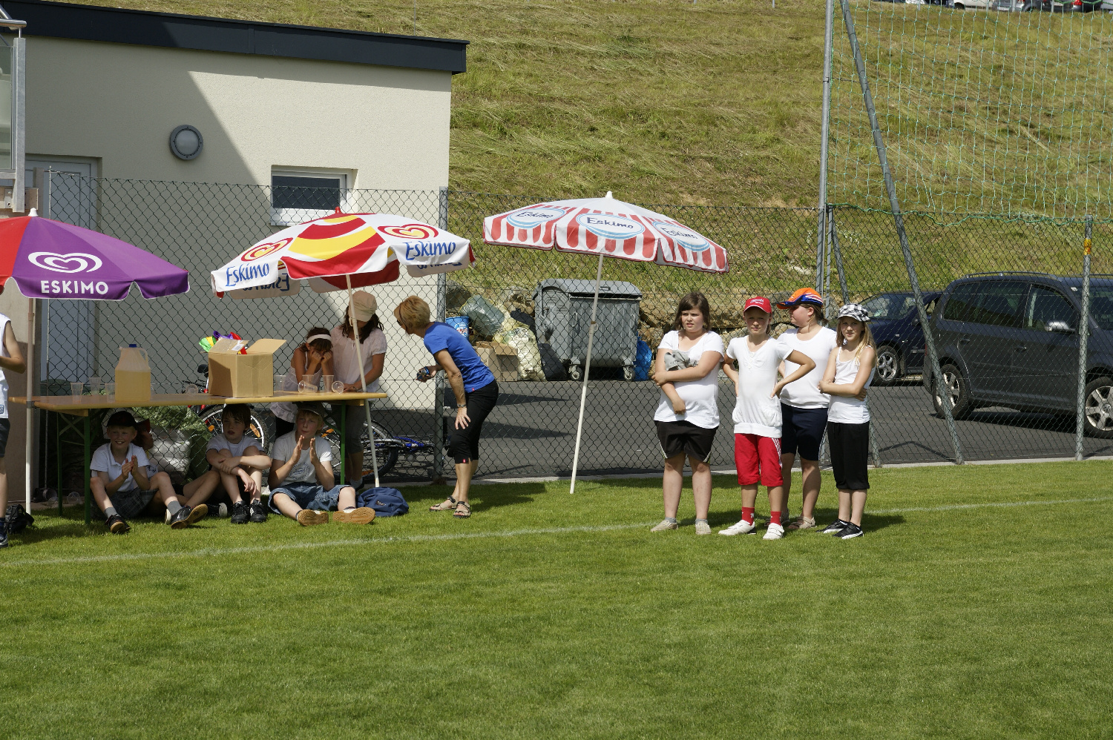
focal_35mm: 75
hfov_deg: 27.0
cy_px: 370
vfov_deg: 18.2
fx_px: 2317
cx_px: 556
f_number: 6.3
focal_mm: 50
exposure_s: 1/640
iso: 100
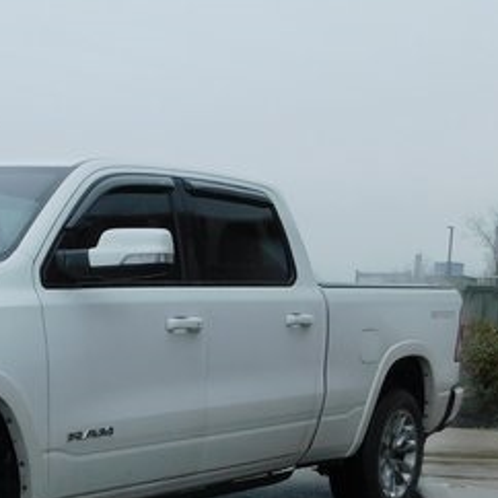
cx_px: -66
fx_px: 1139
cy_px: 442
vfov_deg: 24.0
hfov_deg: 23.0
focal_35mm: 70
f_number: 3.2
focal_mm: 5.3
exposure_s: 1/500
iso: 125
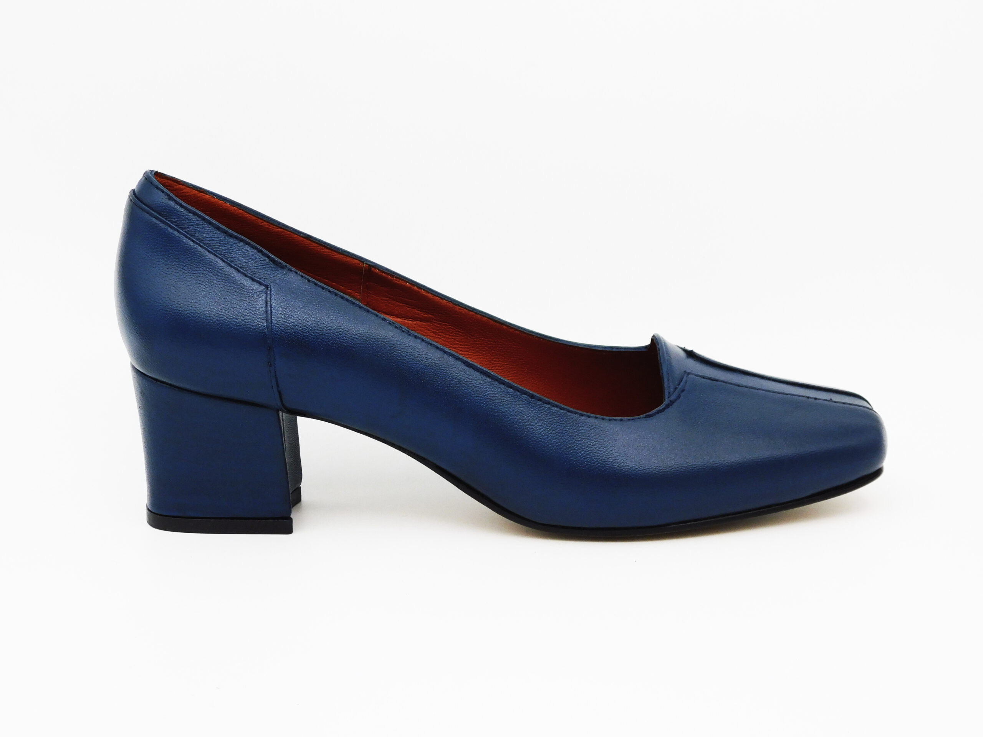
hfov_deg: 27.4
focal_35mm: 71
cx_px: 492
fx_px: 2016
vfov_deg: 20.7
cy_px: 368
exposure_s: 1/320
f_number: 4.3
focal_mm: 12.6
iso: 125
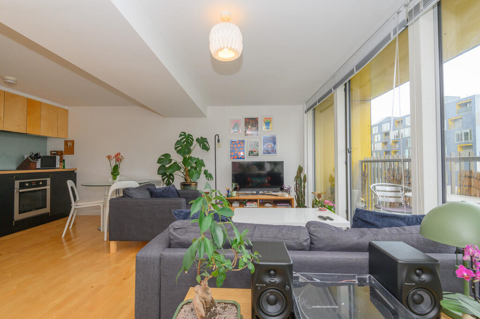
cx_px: 240
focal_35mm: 16
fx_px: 213
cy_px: 160
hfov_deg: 96.8
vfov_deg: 73.7
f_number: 8
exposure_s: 1/80
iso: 500
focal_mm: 16
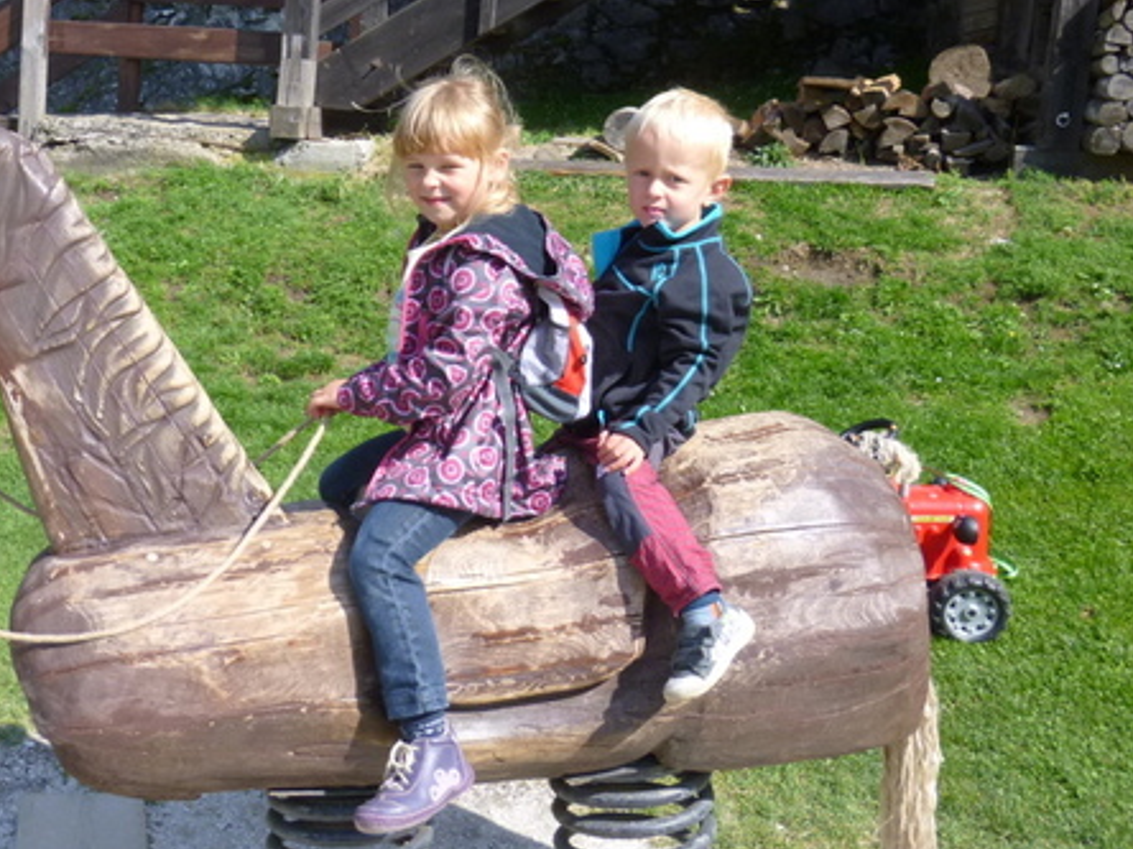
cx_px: 324
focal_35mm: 45
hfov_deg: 41.2
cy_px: 293
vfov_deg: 32.0
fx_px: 1473
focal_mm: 4.5
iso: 100
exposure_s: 1/500
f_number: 3.1
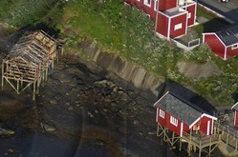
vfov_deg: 2.0
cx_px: 102
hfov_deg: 3.1
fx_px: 4454
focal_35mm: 675
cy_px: 51
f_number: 3.5
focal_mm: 70
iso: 100
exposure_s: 1/1000
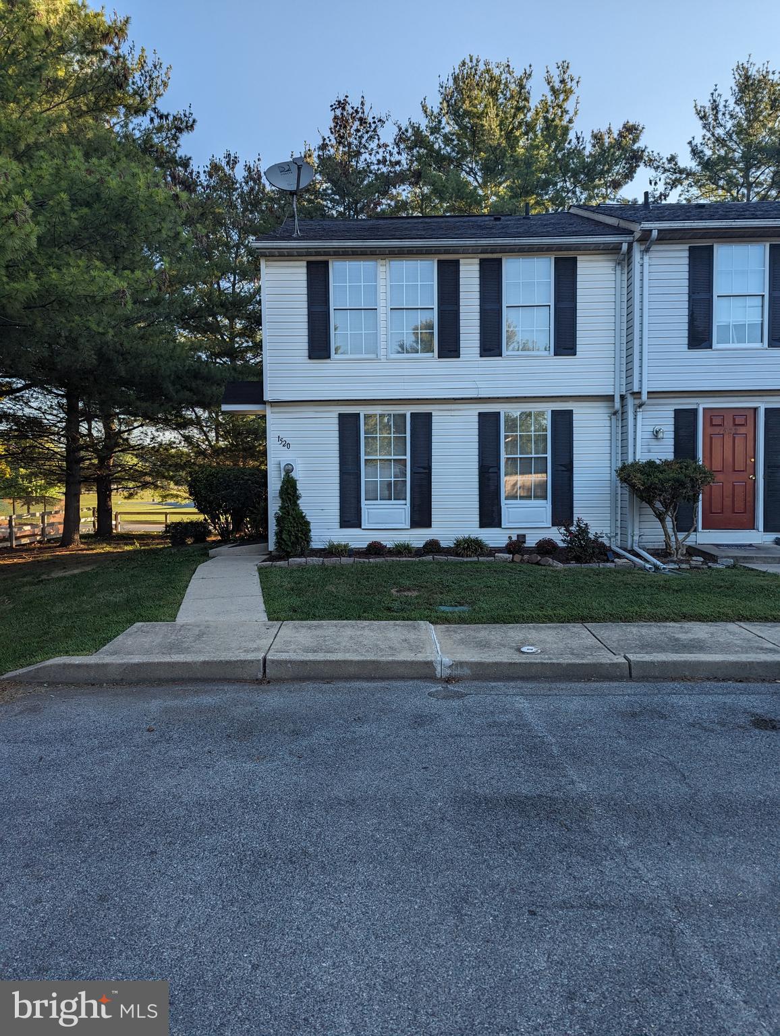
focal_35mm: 24
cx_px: 390
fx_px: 719
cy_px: 518
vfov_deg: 71.5
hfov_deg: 56.9
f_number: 1.85
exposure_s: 1/633
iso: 30
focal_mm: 6.81
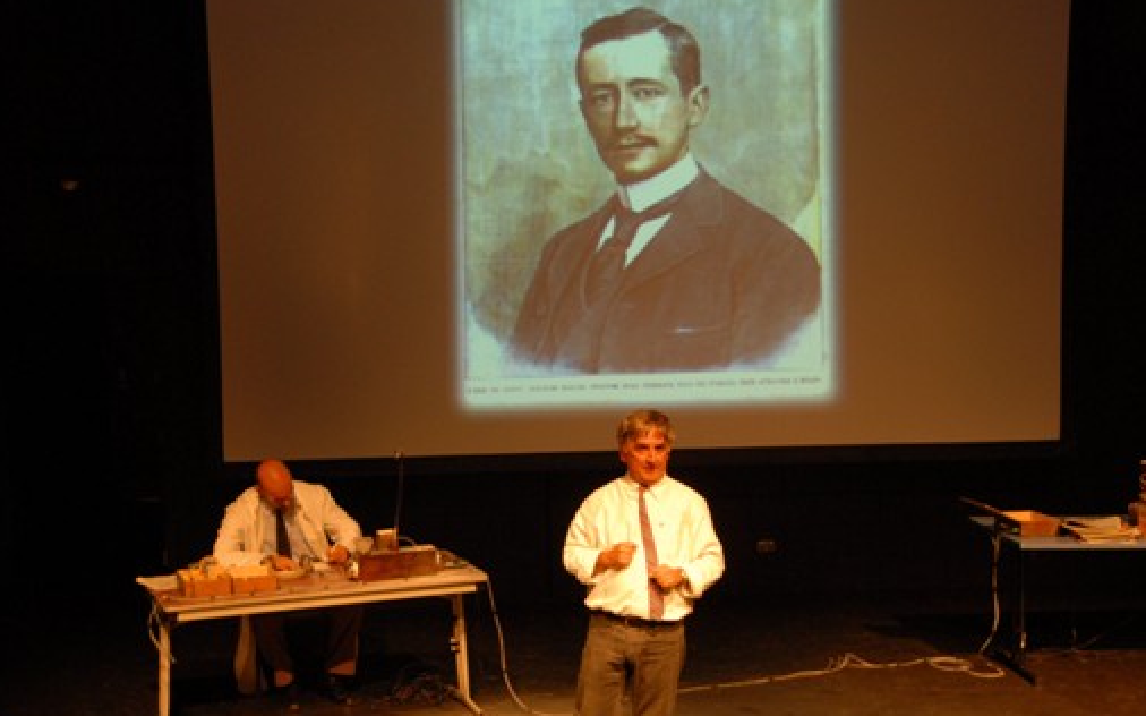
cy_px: 368
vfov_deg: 20.9
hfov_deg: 33.0
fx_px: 1936
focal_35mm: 62
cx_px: 571
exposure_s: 1/10
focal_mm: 40
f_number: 4.5
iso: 800
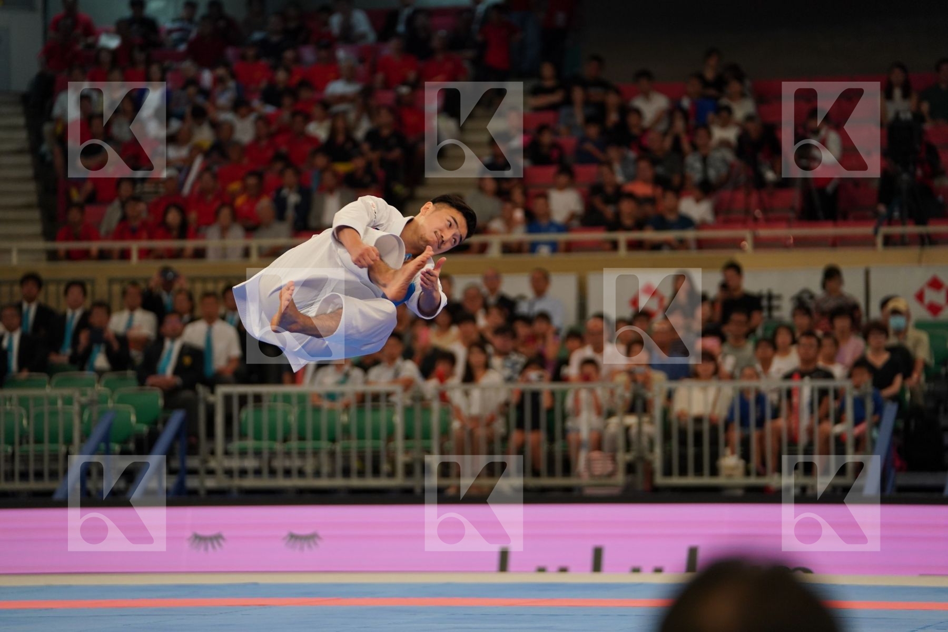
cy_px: 316
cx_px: 474
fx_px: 3871
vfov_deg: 9.3
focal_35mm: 147
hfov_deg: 14.0
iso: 1600
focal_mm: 147
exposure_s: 1/1000
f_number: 2.8
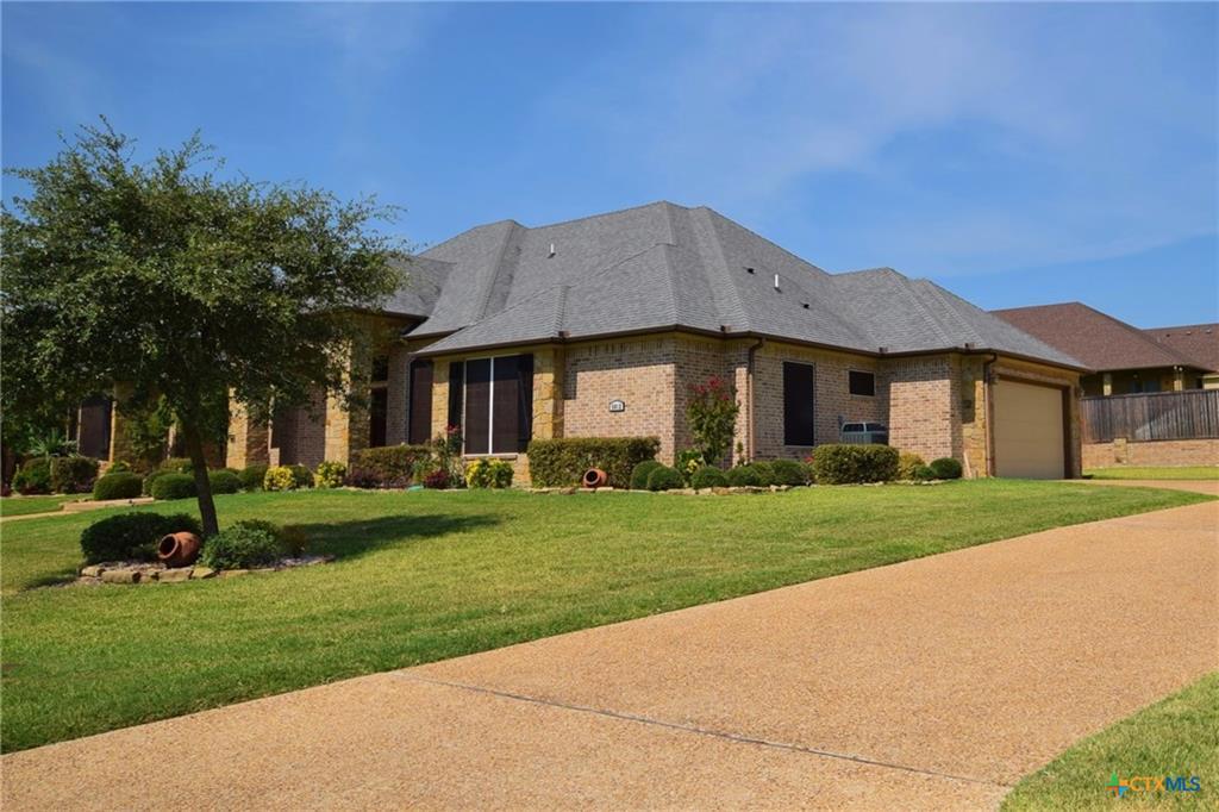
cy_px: 406
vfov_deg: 53.1
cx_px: 610
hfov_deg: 73.8
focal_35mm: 24
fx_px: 812
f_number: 10
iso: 200
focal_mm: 16
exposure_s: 1/400
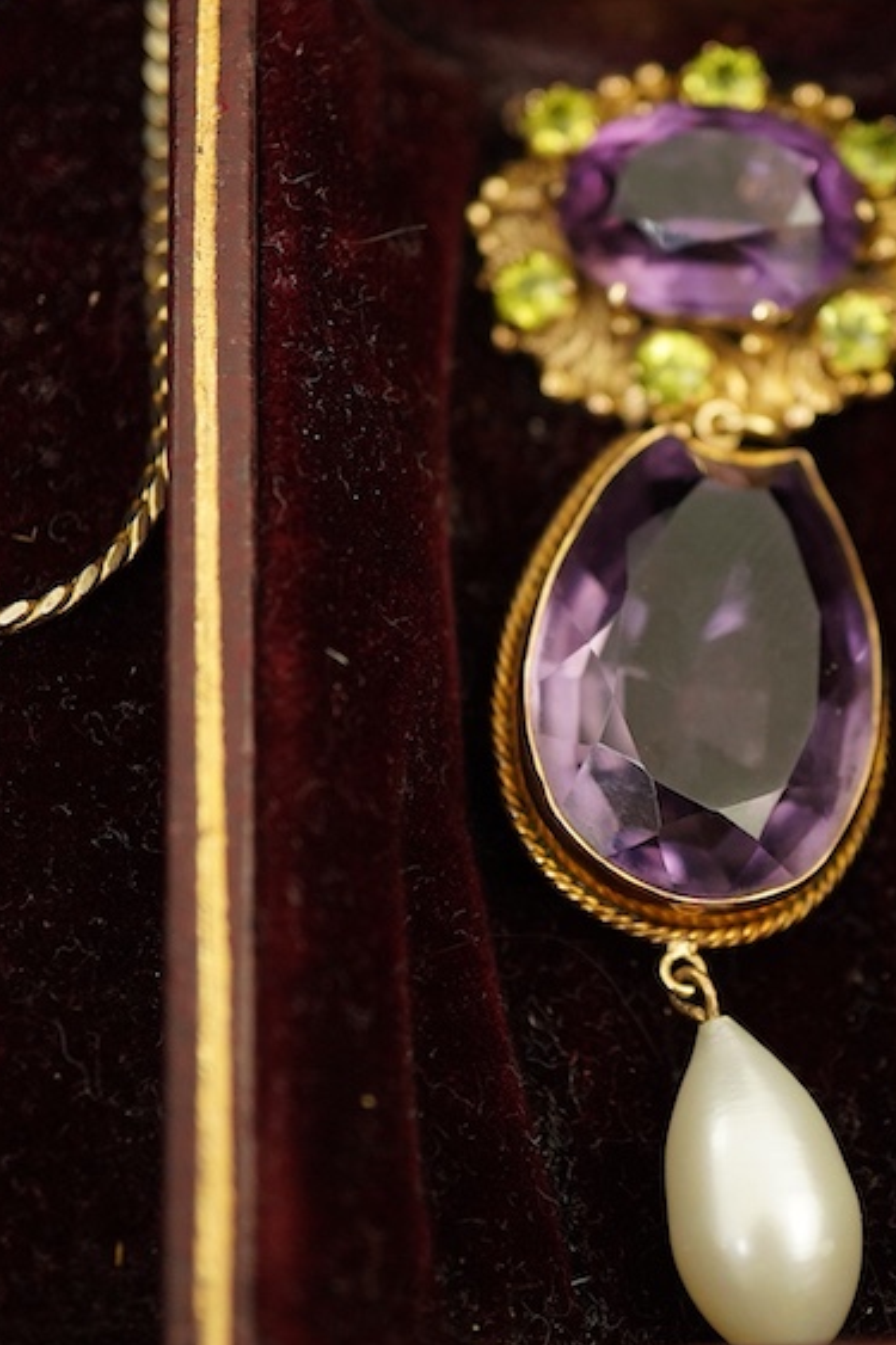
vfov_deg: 28.1
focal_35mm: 72
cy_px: 652
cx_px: 698
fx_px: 2689
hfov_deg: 18.8
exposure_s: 1/160
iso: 1250
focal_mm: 30
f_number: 3.5
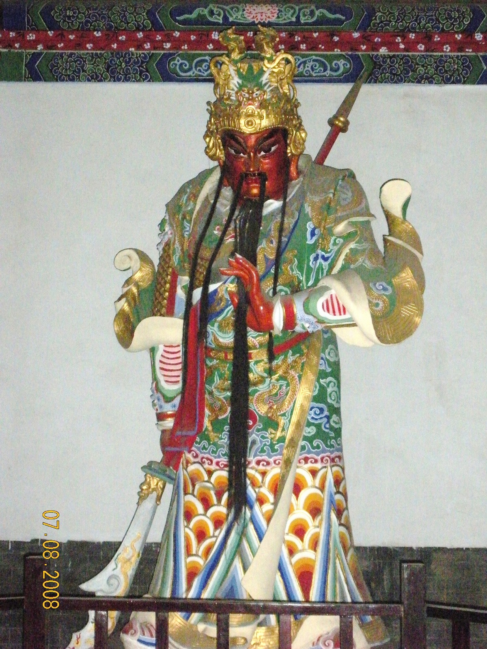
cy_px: 324
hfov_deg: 22.9
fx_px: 1200
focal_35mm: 64
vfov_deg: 30.3
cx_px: 244
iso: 800
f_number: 4.6
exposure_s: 1/125
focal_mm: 11.2
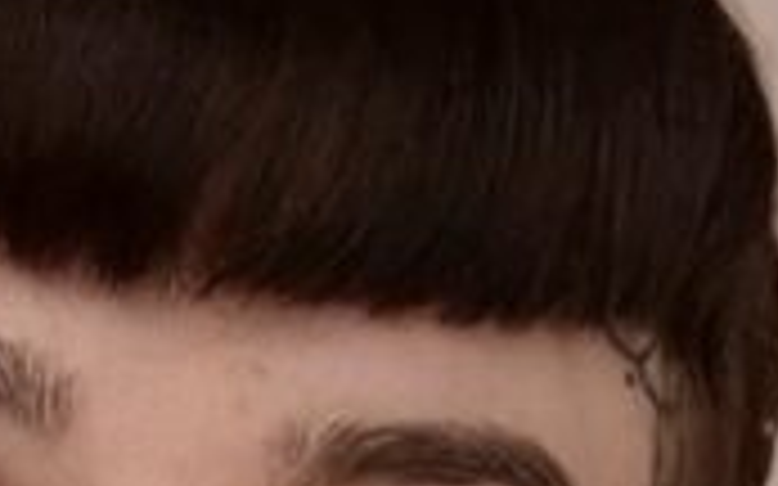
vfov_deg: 6.1
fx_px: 3985
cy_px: 1742
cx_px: 297
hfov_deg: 11.1
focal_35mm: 188
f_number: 1.9
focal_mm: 2.69
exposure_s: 1/50
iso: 200
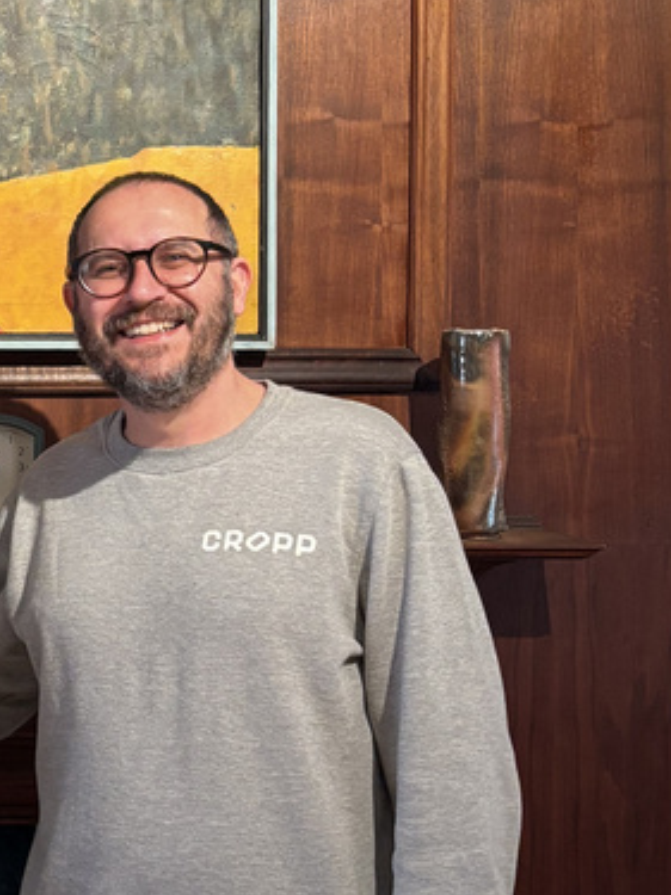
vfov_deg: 27.4
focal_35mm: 71
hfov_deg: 19.1
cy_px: 418
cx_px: -220
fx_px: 1836
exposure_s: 1/60
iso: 320
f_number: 1.6
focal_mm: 5.96
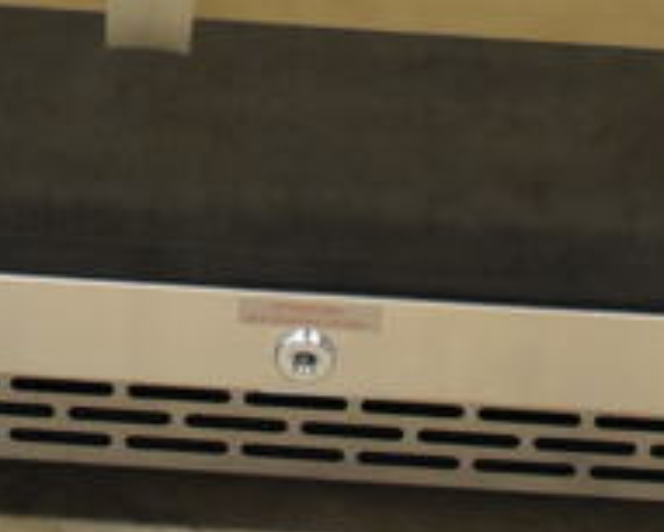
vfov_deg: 7.5
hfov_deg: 9.9
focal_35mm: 195
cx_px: 375
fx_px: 3839
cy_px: -596
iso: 2000
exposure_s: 1/50
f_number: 4.2
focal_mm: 29
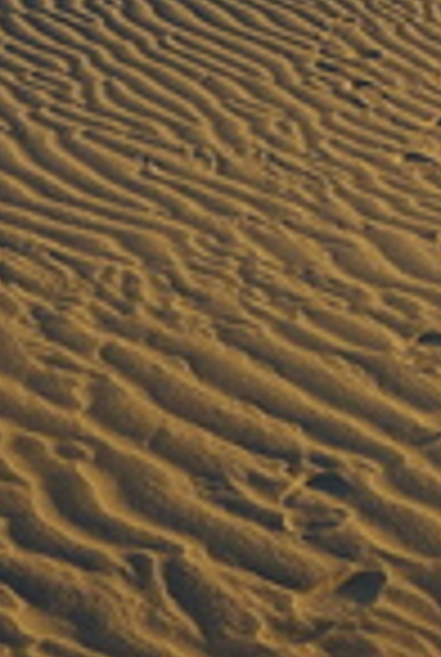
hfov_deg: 10.7
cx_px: 884
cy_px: -117
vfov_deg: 16.6
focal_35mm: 118
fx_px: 2158
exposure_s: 1/640
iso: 80
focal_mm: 4.7
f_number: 2.8
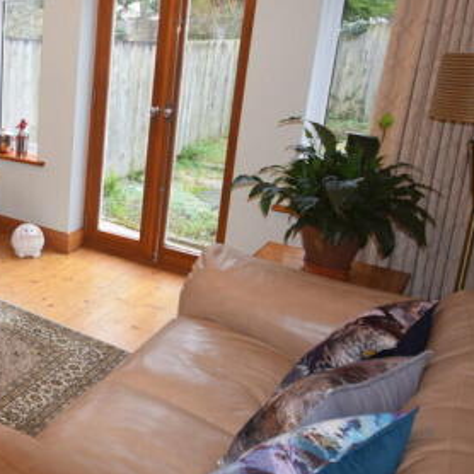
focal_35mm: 36
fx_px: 558
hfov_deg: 37.3
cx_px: -67
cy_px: 168
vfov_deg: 45.5
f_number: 4.5
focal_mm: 12
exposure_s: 1/60
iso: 900
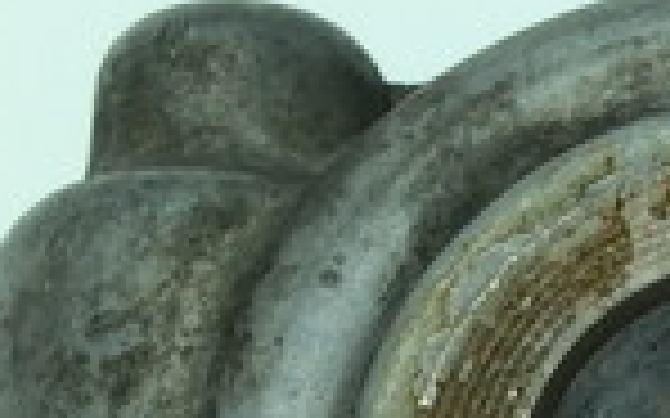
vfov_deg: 9.4
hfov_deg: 15.2
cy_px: 620
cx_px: 639
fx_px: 2482
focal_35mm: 136
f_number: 2.4
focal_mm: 3.3
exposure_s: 1/371
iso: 32
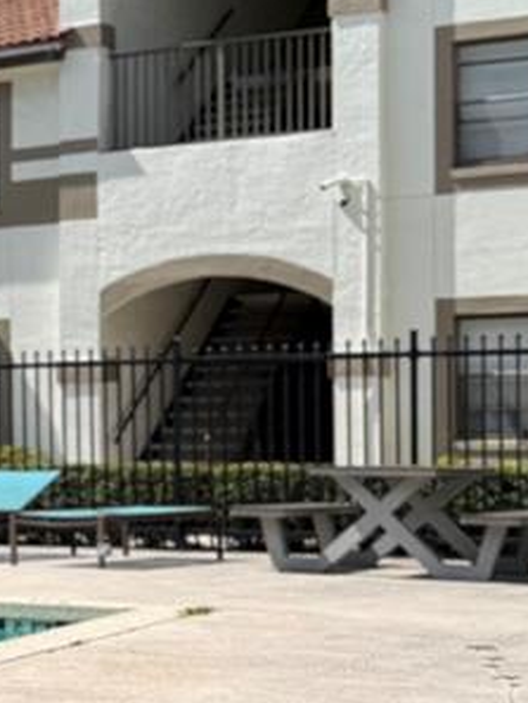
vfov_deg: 20.2
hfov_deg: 13.5
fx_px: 1971
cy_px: 464
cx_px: -466
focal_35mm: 97
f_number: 1.78
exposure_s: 1/6173
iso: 80
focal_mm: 6.76
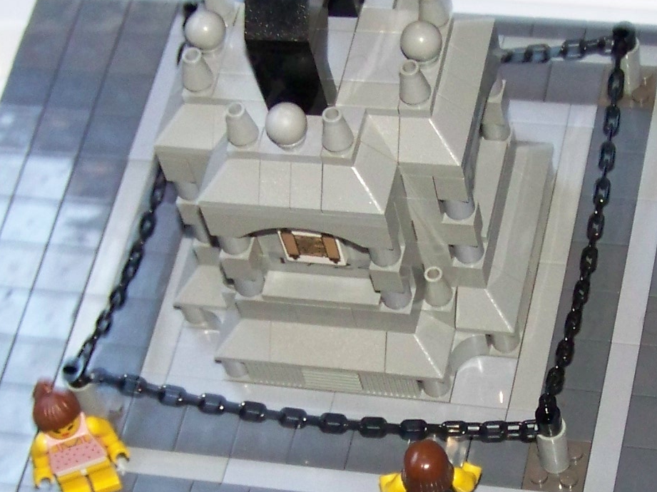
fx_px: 2030
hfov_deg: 18.4
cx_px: 392
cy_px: 409
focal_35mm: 107
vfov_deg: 13.7
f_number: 2.8
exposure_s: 1/30
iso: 200
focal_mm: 6.3
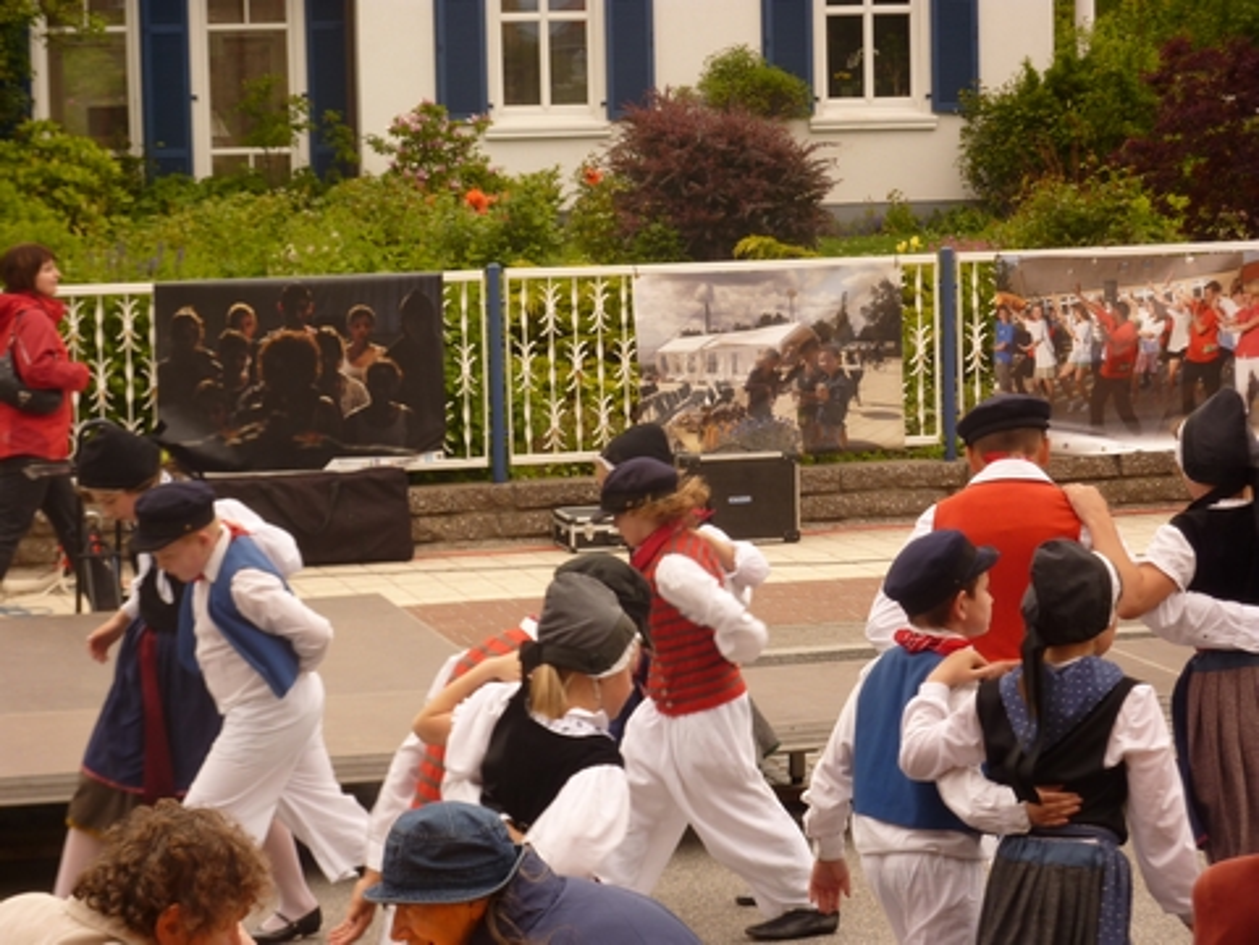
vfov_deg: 13.3
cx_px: 630
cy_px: 472
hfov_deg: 17.7
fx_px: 4037
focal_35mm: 111
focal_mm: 18.2
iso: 80
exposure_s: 1/200
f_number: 4.4
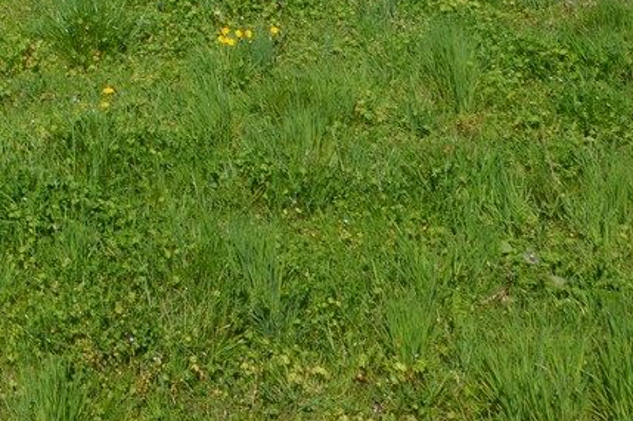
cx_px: -171
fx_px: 1106
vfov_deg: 18.0
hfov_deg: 27.2
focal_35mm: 63
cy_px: -295
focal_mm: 10
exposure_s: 1/250
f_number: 8
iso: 100
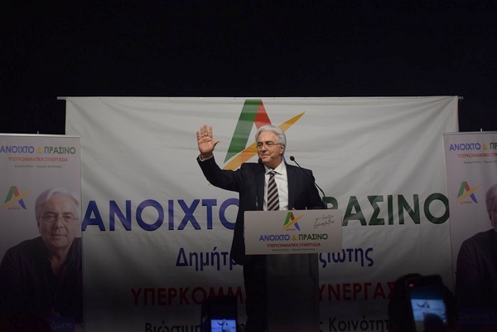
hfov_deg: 41.1
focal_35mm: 48
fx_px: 663
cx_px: 248
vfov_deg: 28.1
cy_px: 166
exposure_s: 1/250
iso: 560
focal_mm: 32
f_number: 5.6
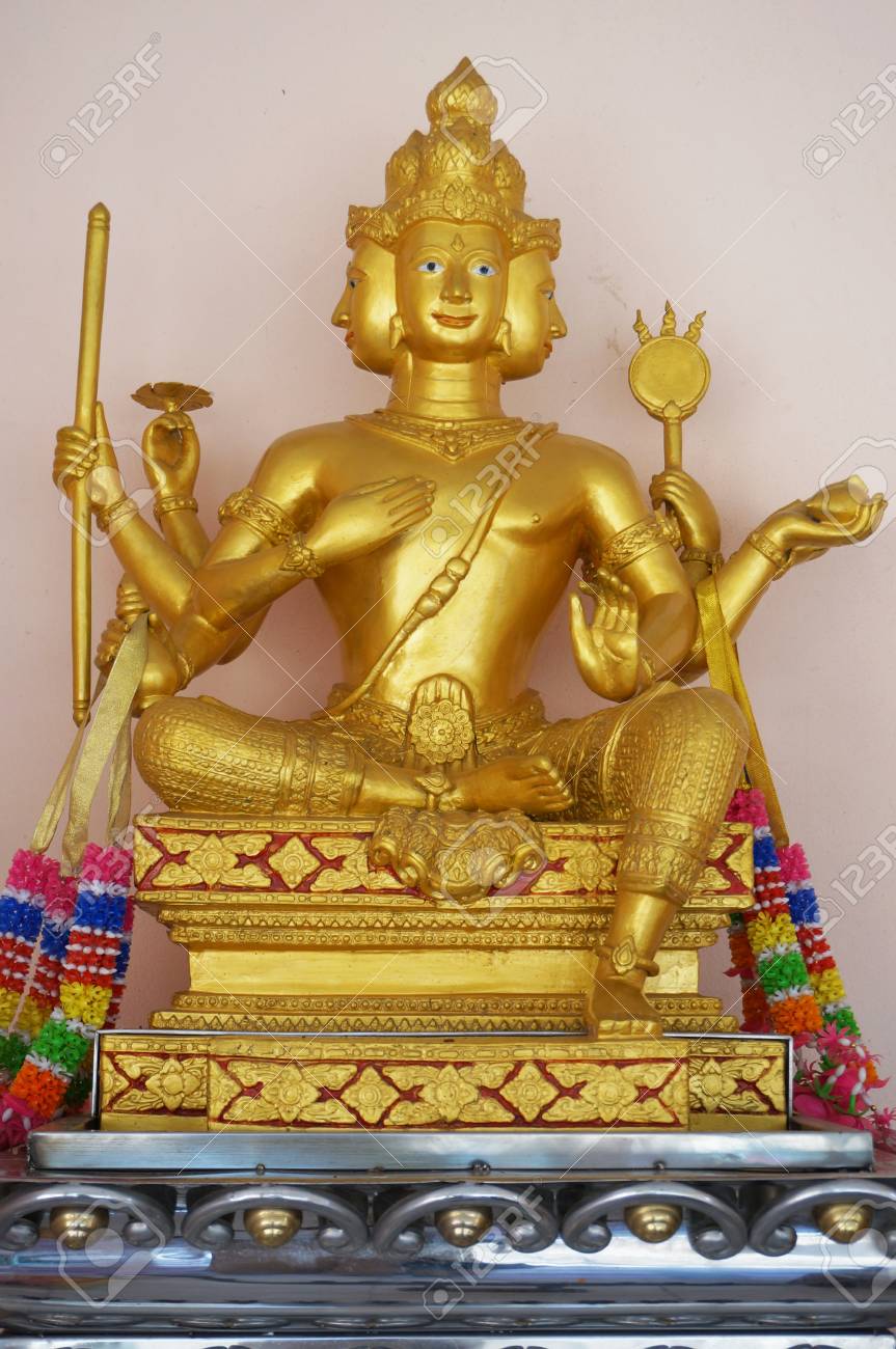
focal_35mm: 54
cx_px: 448
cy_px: 674
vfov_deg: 36.9
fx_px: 2022
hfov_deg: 25.0
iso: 100
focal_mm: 36
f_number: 5.6
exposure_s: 1/50
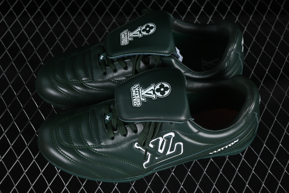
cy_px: 96
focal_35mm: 75
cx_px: 144
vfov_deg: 18.2
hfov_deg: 27.0
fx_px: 602
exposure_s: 1/50
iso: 160
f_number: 6.3
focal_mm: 50
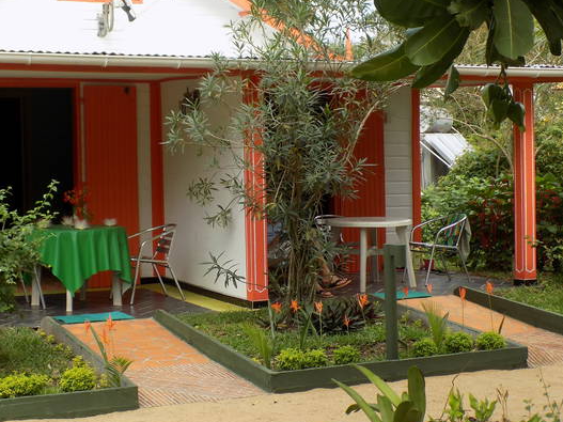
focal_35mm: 69
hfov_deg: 28.1
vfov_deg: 21.3
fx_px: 1122
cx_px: 232
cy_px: 182
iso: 80
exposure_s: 1/250
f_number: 3.7
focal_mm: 8.1
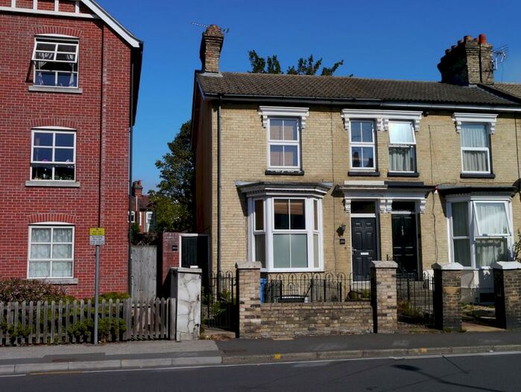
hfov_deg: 46.8
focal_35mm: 40
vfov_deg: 36.0
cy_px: 196
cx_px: 260
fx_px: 602
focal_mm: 20
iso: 160
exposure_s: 1/500
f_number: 10
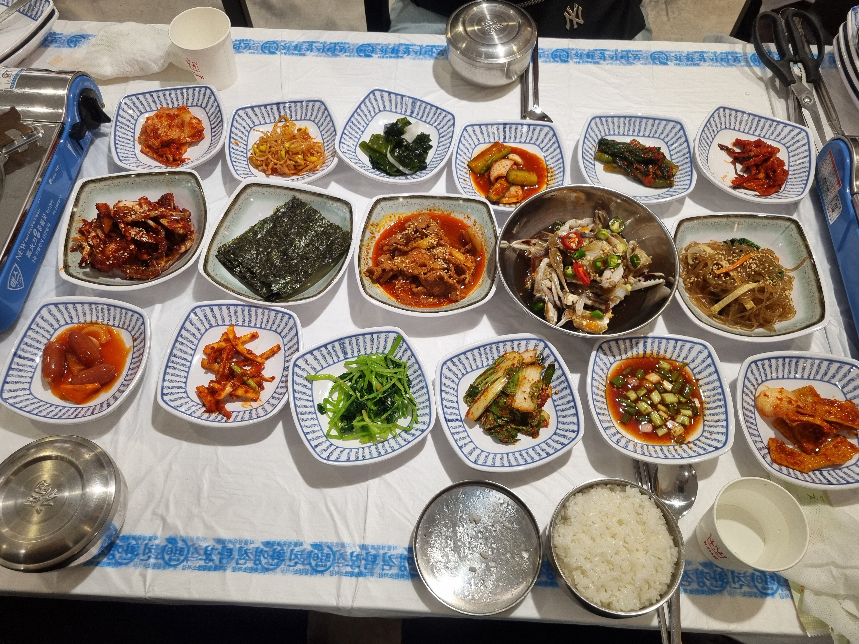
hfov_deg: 67.3
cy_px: 322
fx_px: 645
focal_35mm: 26
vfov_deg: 53.1
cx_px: 430
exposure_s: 1/120
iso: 80
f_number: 1.8
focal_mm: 5.4
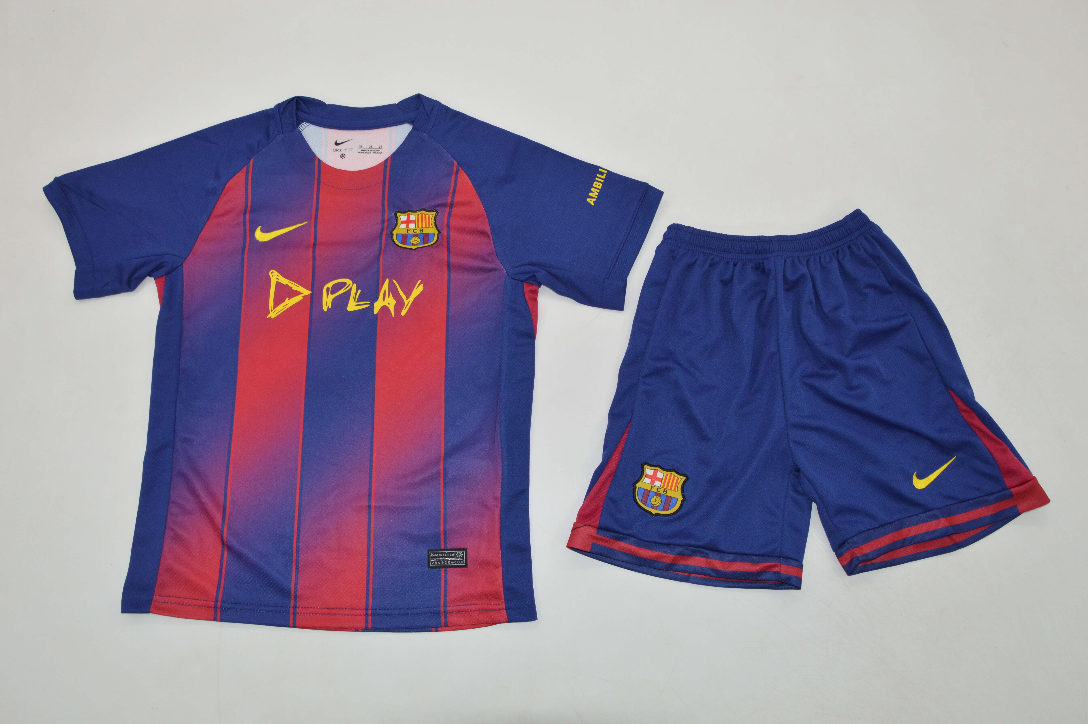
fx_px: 951
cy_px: 362
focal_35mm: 32
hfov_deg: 59.5
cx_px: 544
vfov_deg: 41.6
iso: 400
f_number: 9
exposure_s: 1/200
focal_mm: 21
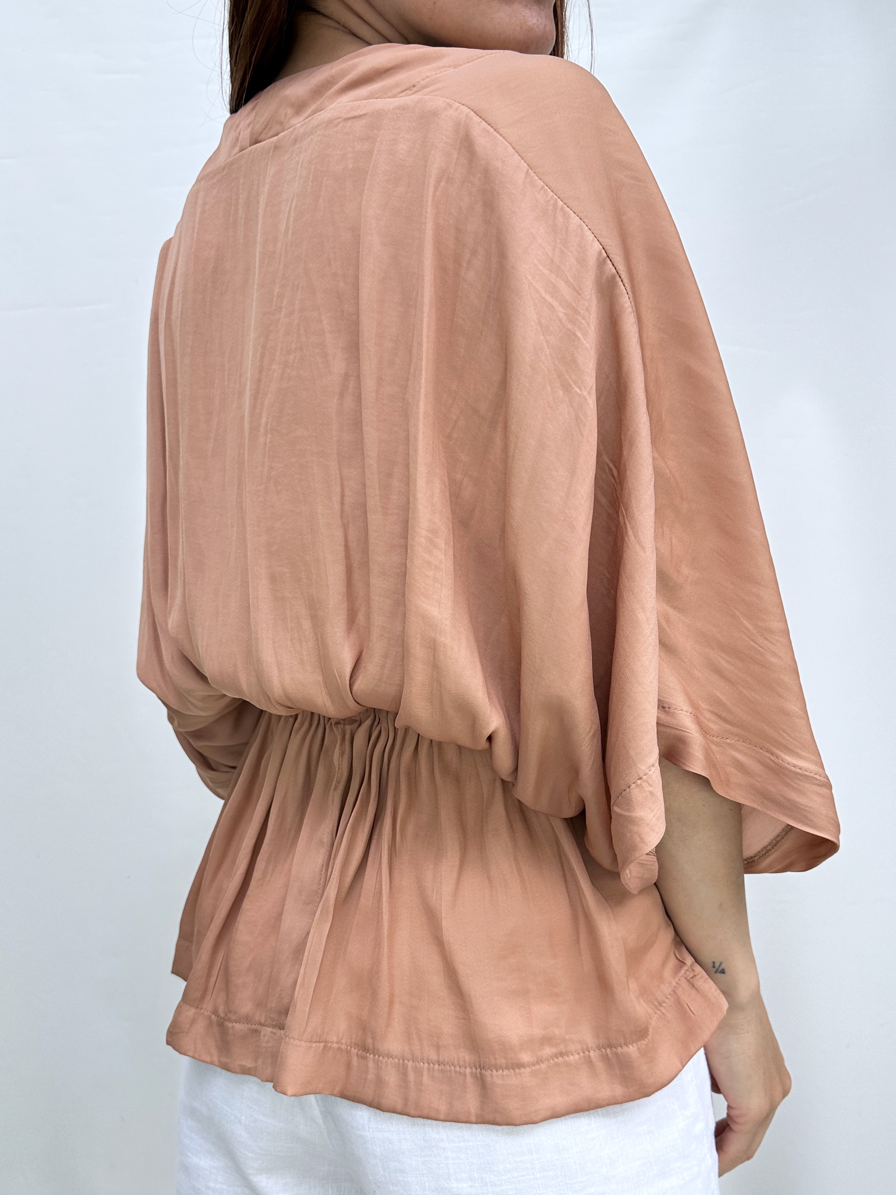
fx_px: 828
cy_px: 598
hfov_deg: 56.8
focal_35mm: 24
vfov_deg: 71.6
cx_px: 448
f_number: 1.78
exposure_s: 1/879
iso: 80
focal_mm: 6.86
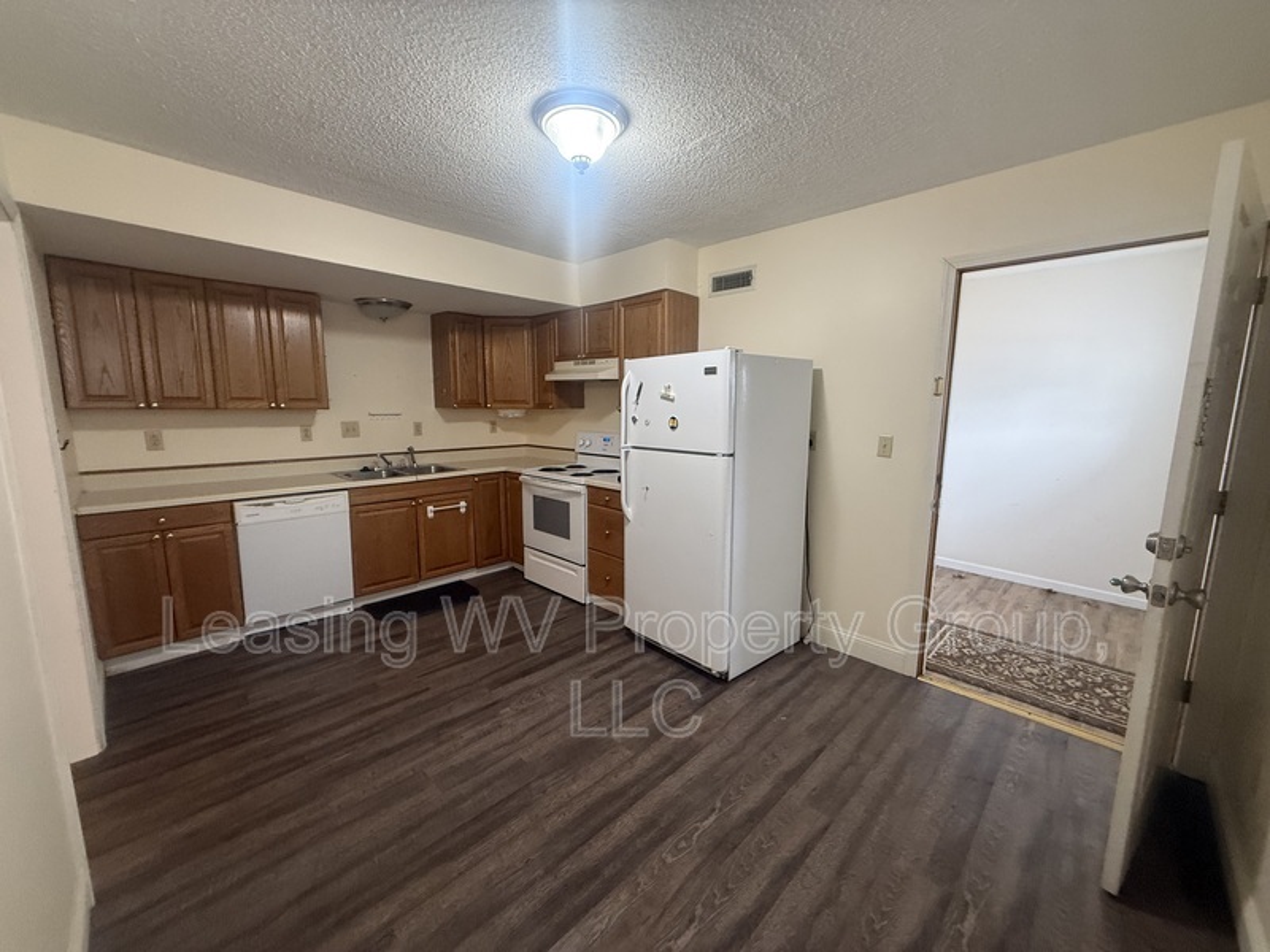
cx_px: 635
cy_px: 476
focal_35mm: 14
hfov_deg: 102.1
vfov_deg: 85.7
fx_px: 514
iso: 320
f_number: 2.2
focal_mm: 2.22
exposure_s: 1/60
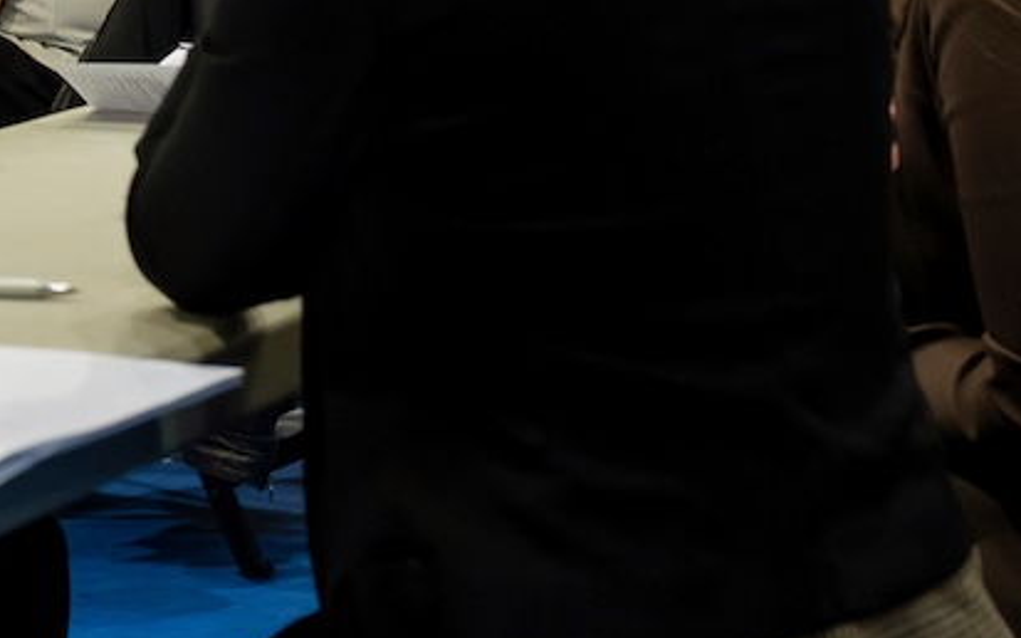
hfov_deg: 13.1
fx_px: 4368
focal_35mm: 157
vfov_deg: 8.2
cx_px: -106
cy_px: -223
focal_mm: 35
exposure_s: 1/125
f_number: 4
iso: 2500
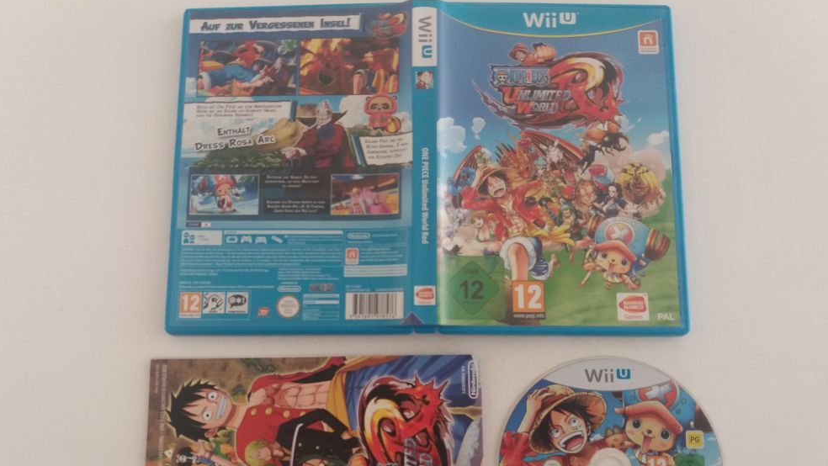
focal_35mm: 31
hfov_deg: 62.6
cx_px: 417
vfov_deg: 37.5
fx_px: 681
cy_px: 297
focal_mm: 3.7
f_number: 1.9
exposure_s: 1/33
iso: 100
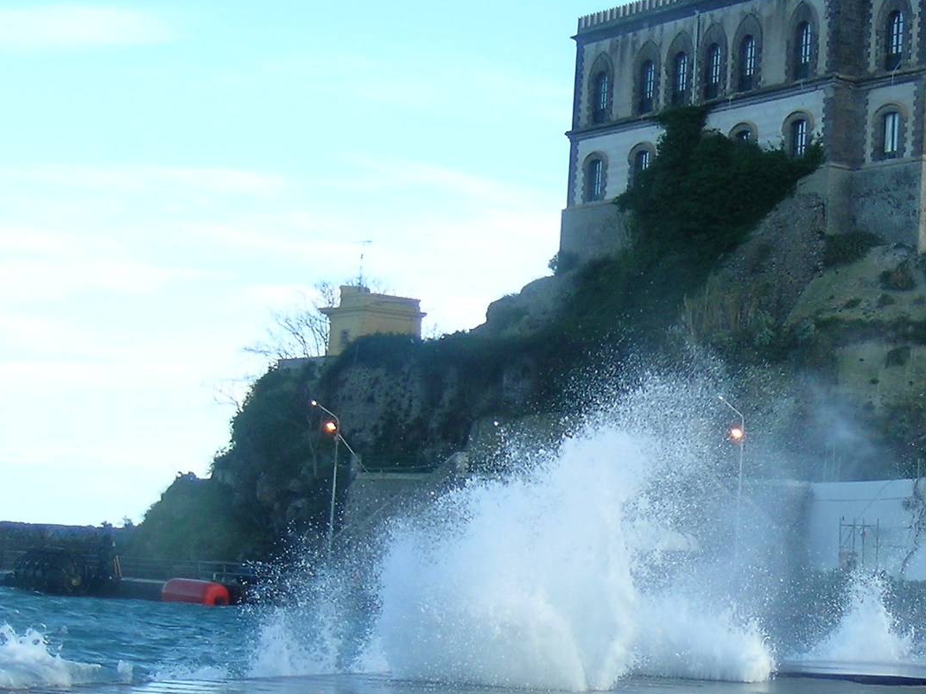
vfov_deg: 15.7
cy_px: 424
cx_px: 849
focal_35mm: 94
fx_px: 2515
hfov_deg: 20.4
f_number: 3.2
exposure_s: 1/312
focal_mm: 8.7
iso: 50
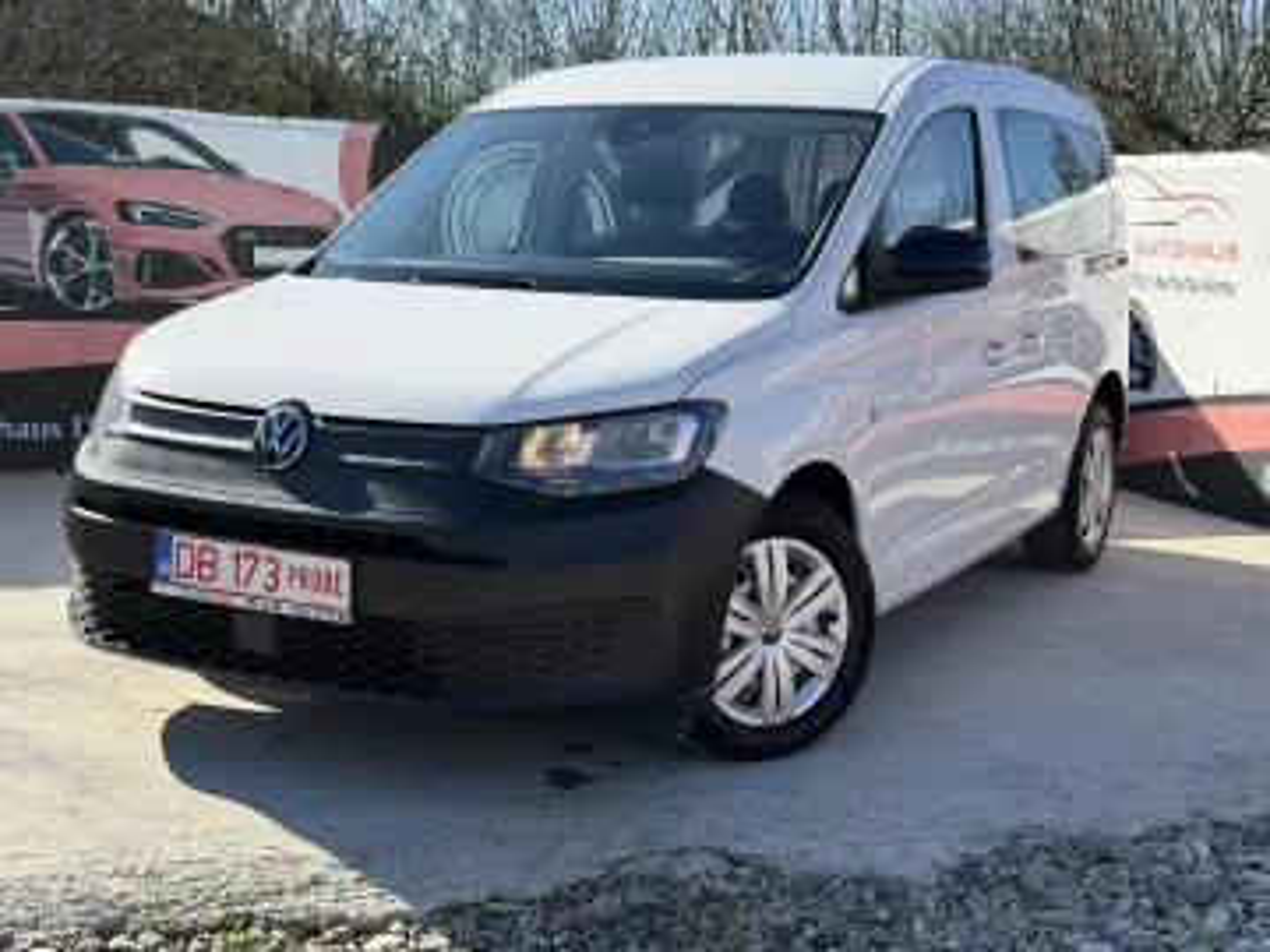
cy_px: 476
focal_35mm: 48
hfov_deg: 39.7
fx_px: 1761
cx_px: 635
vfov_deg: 30.3
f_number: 1.78
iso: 64
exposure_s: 1/2976
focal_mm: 6.76
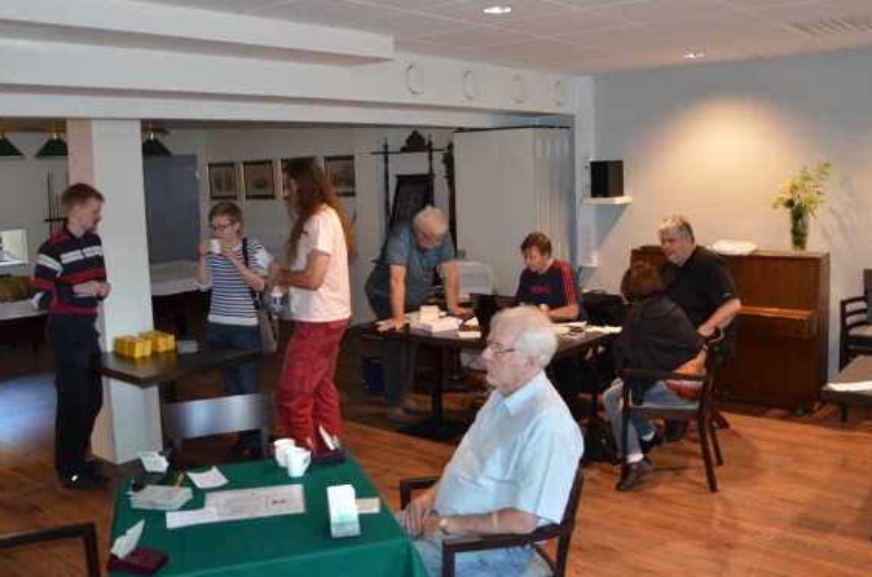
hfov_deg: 57.3
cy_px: 251
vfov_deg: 39.7
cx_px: 426
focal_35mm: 33
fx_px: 798
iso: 800
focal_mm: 18
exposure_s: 1/60
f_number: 3.5
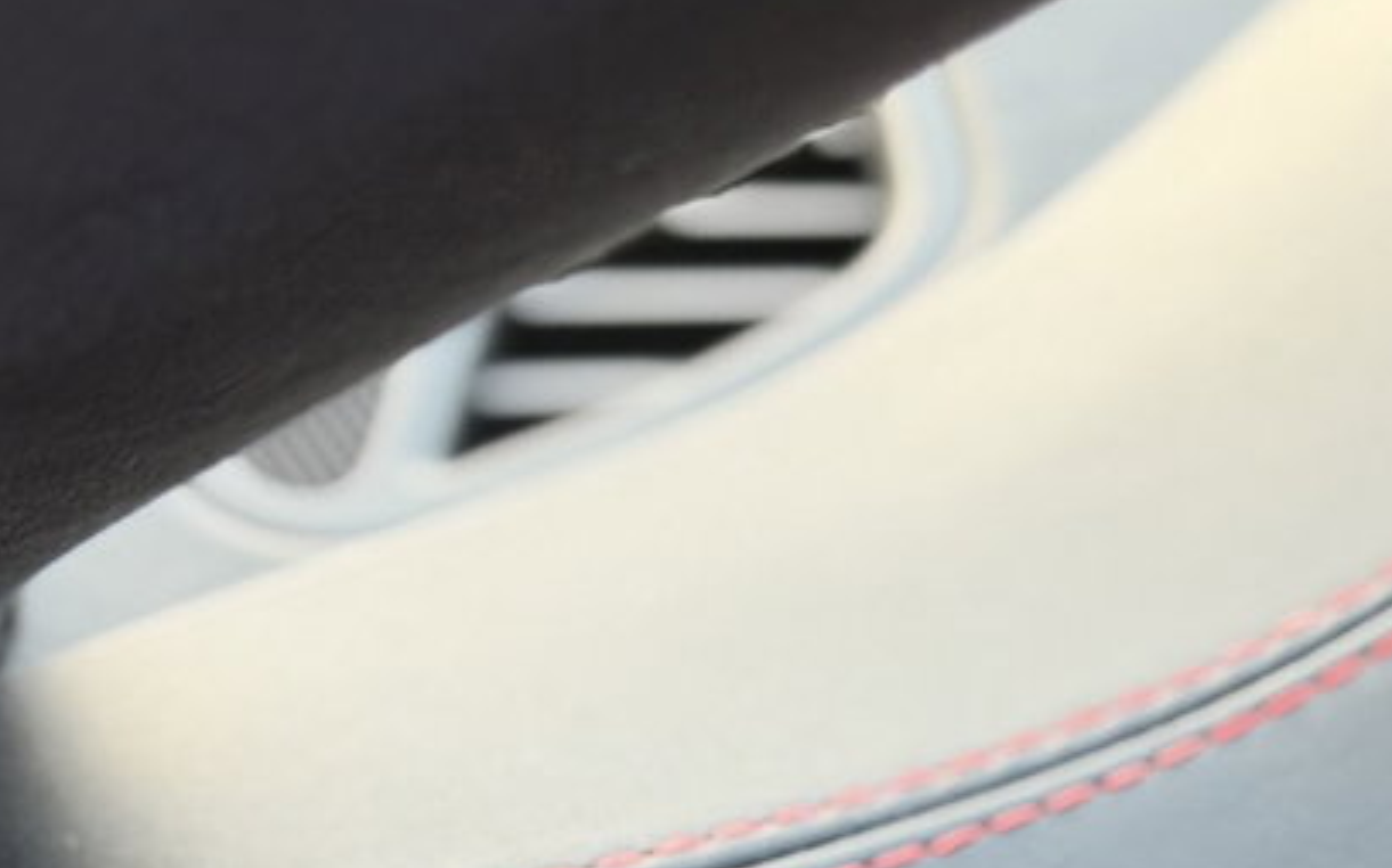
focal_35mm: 128
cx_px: 1447
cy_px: 1104
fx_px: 4854
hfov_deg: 16.0
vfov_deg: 10.0
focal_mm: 6.76
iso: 125
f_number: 1.78
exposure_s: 1/60
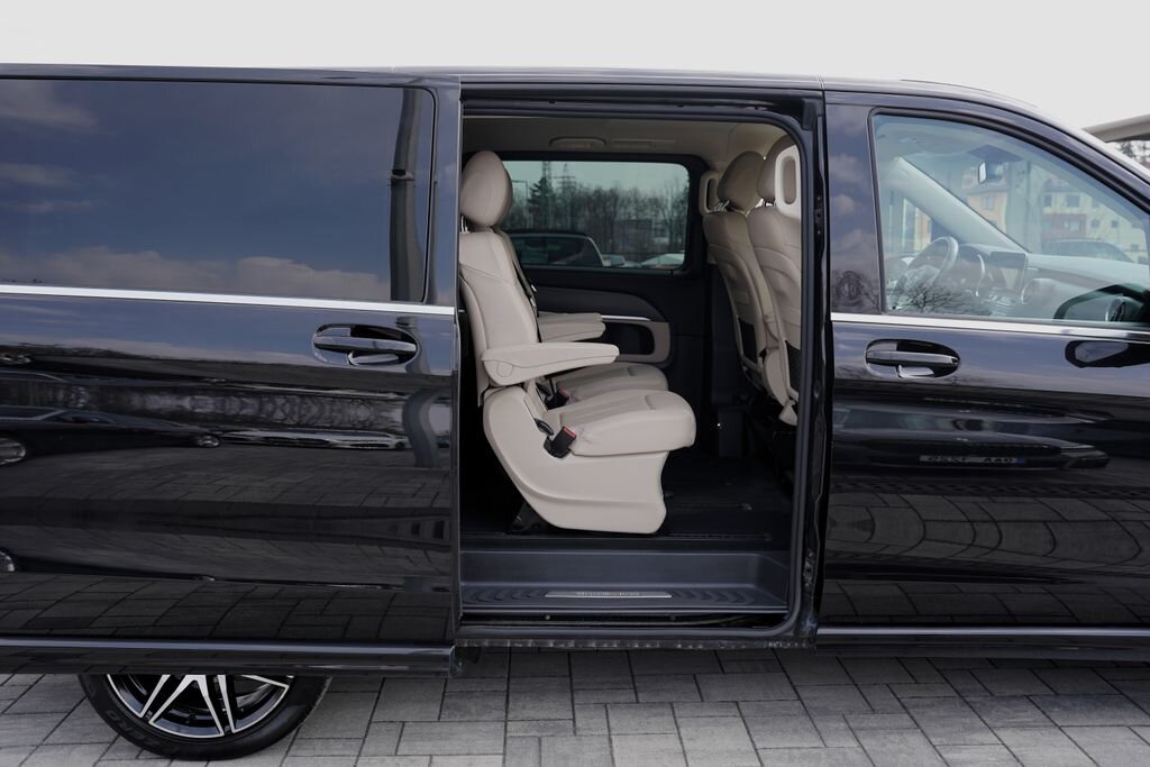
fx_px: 1054
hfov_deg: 57.2
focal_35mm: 33
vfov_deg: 40.0
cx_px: 575
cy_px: 384
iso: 100
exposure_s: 1/125
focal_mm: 33
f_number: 5
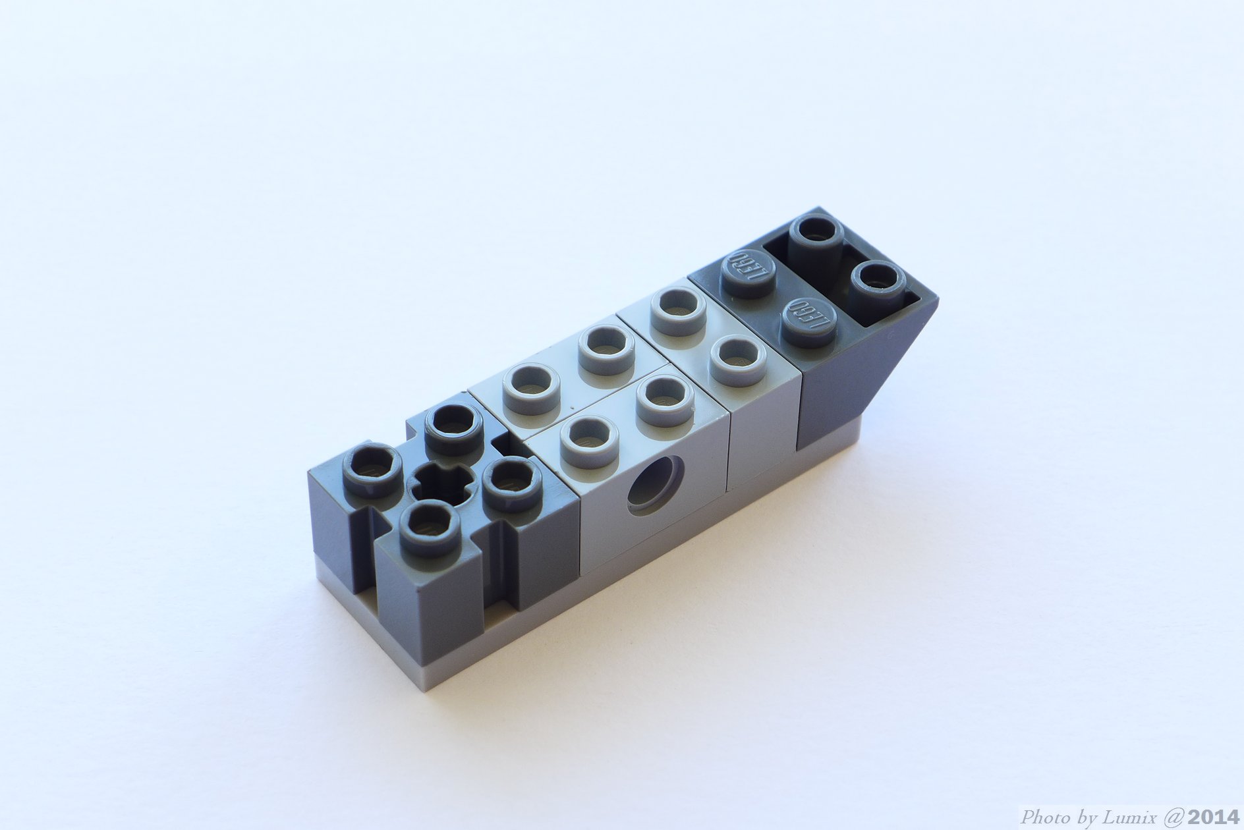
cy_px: 415
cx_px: 622
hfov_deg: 28.8
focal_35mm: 70
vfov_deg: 19.5
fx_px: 2419
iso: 80
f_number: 4
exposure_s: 1/25
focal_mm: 13.7
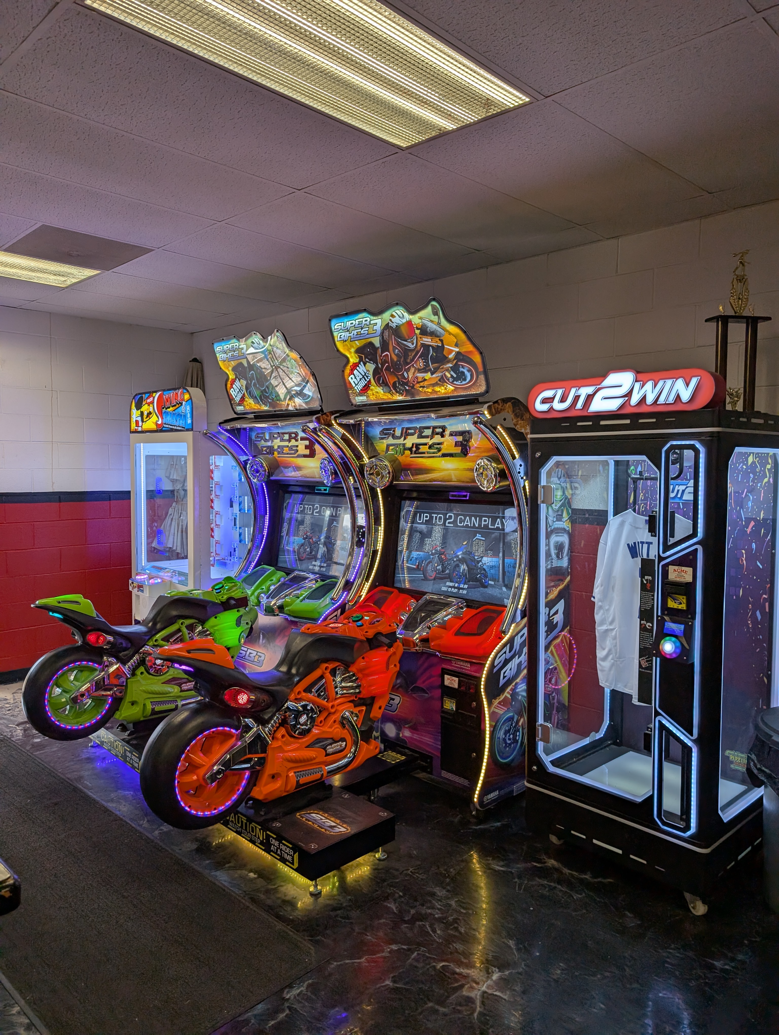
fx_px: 718
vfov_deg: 71.5
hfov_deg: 56.9
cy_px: 518
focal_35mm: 24
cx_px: 390
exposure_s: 1/120
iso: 19
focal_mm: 6.9
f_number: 1.68
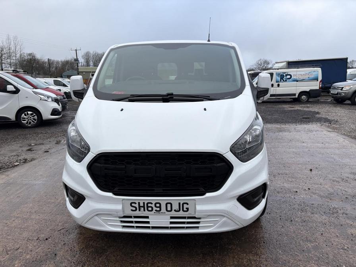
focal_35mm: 26
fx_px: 267
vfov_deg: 53.1
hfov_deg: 67.3
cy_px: 134
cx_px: 178
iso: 50
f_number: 1.6
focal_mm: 5.96
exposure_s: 1/687
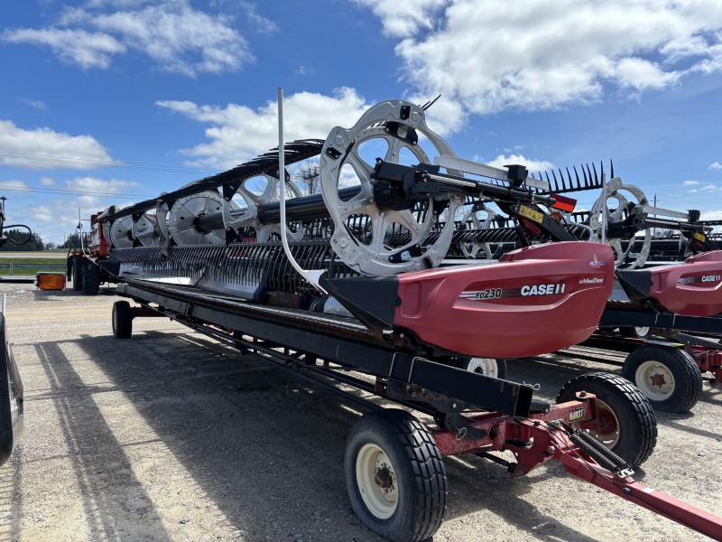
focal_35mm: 26
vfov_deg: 53.1
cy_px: 271
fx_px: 542
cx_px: 361
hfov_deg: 67.3
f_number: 1.6
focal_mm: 5.96
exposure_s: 1/2639
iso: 50
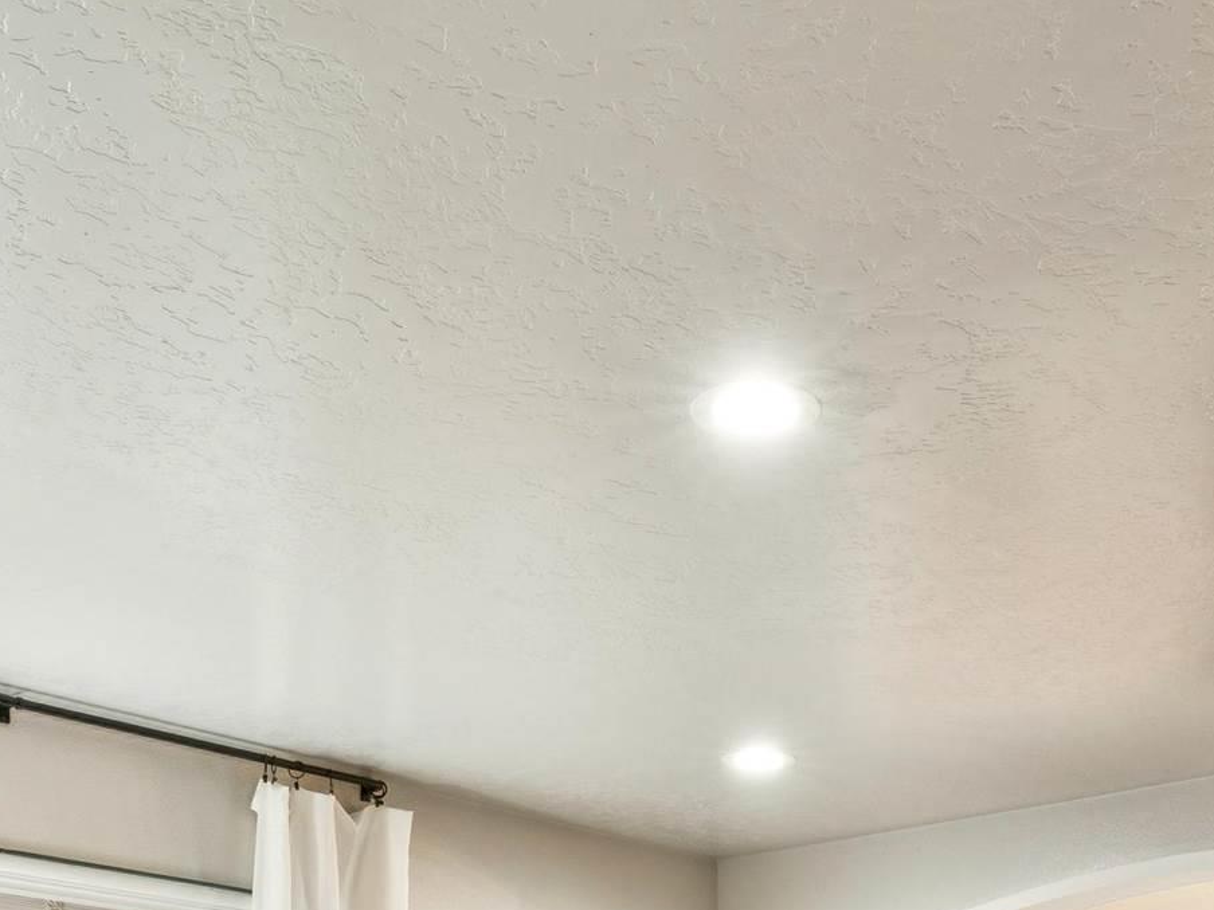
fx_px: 1787
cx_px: 718
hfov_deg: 37.4
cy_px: 1220
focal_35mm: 51
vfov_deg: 24.5
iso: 400
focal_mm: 15.6
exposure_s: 1/2.5
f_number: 13
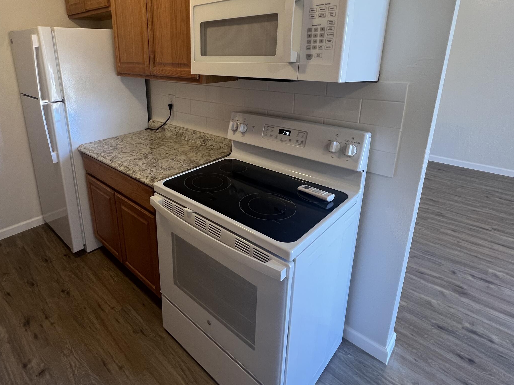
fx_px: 282
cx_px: 205
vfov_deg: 67.2
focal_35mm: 19
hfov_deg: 83.6
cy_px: 137
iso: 125
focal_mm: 1.57
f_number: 1.8
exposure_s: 1/60
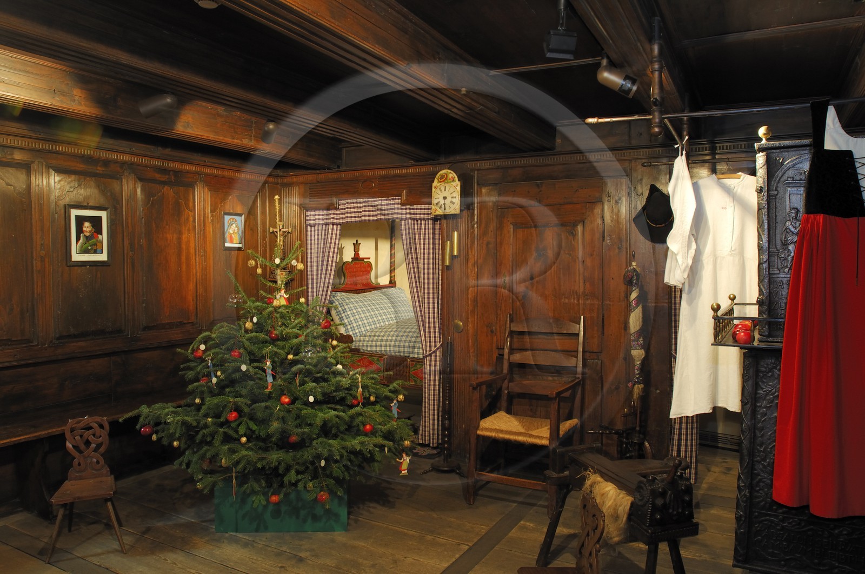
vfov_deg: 50.3
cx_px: 432
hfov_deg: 70.5
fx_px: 612
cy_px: 287
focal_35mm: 26
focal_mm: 17
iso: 100
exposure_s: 2.2
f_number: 6.3
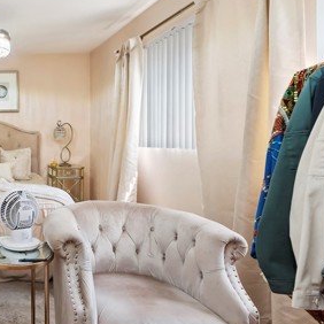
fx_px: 286
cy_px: 154
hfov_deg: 45.2
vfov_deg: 59.0
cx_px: -29
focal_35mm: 27
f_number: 10
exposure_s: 1/8
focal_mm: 14
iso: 500
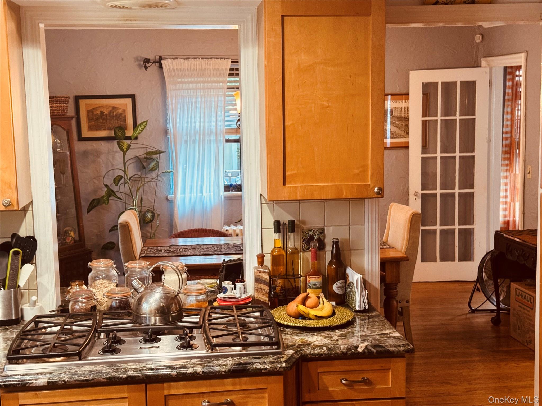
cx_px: 271
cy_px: 203
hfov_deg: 39.7
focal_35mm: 48
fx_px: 752
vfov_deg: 30.3
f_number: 1.78
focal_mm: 6.76
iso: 200
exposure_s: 1/60
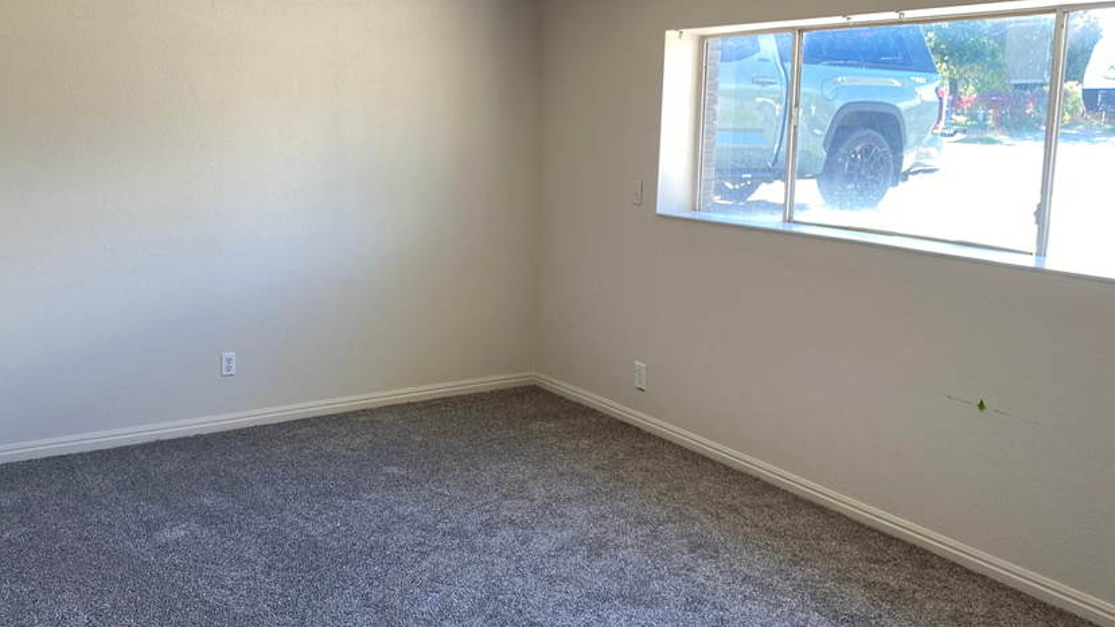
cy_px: 320
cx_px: 483
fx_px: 1035
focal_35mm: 35
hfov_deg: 56.4
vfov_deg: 33.7
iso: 100
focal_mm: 4.25
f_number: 1.8
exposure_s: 1/120
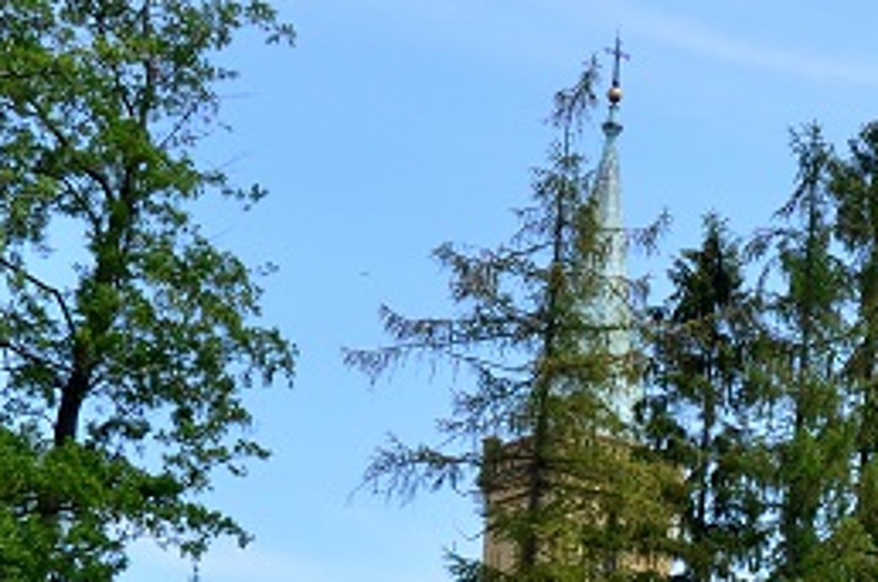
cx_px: 989
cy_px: 791
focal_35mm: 116
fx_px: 2824
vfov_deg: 11.4
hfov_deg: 17.1
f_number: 8
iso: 400
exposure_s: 1/500
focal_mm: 20
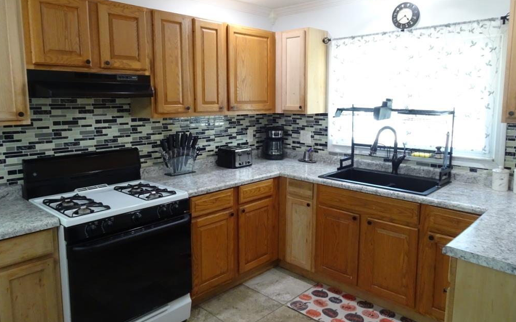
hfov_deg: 70.4
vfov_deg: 47.5
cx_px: 257
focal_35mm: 26
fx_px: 366
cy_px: 145
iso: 500
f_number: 3.5
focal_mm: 4.1
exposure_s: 1/30
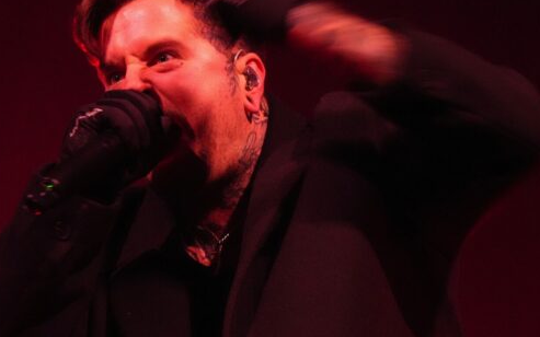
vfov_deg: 9.2
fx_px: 2104
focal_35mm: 143
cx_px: 352
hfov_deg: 14.6
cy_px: 216
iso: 6400
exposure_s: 1/50
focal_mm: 60
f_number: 4.5
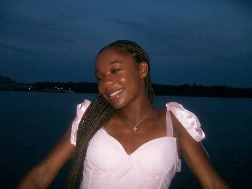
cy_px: 94
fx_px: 255
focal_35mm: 35
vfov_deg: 40.7
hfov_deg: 52.6
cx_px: 126
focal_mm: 5.8
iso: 80
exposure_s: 1/64
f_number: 2.8
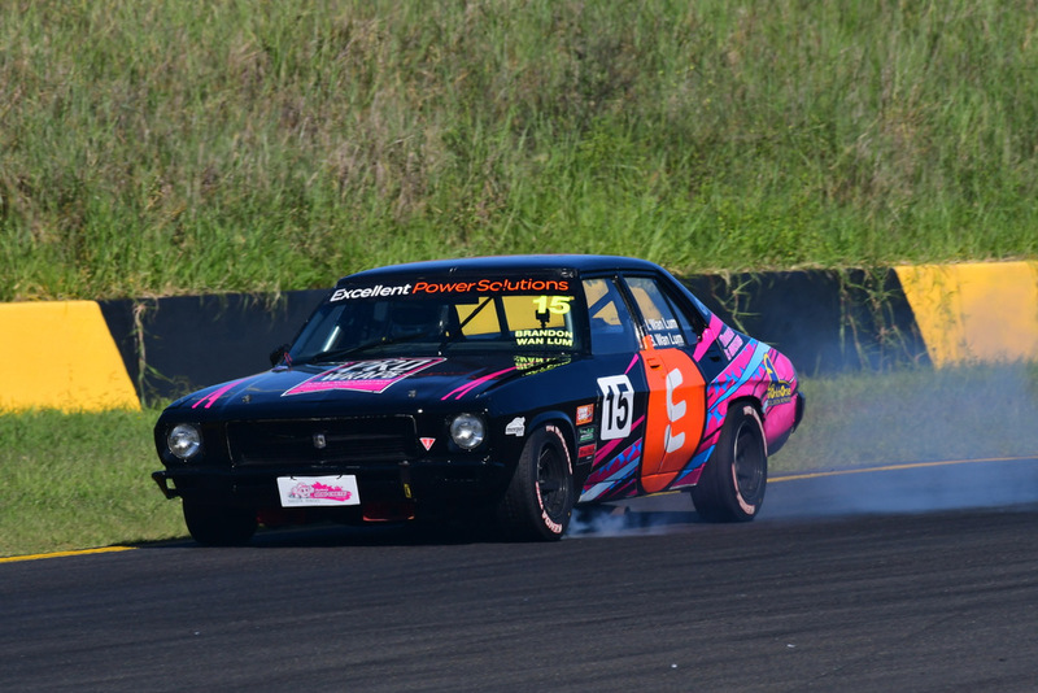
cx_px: 519
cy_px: 346
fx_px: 21632
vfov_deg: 1.8
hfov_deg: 2.7
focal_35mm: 750
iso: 400
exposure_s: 1/640
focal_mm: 500
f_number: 13
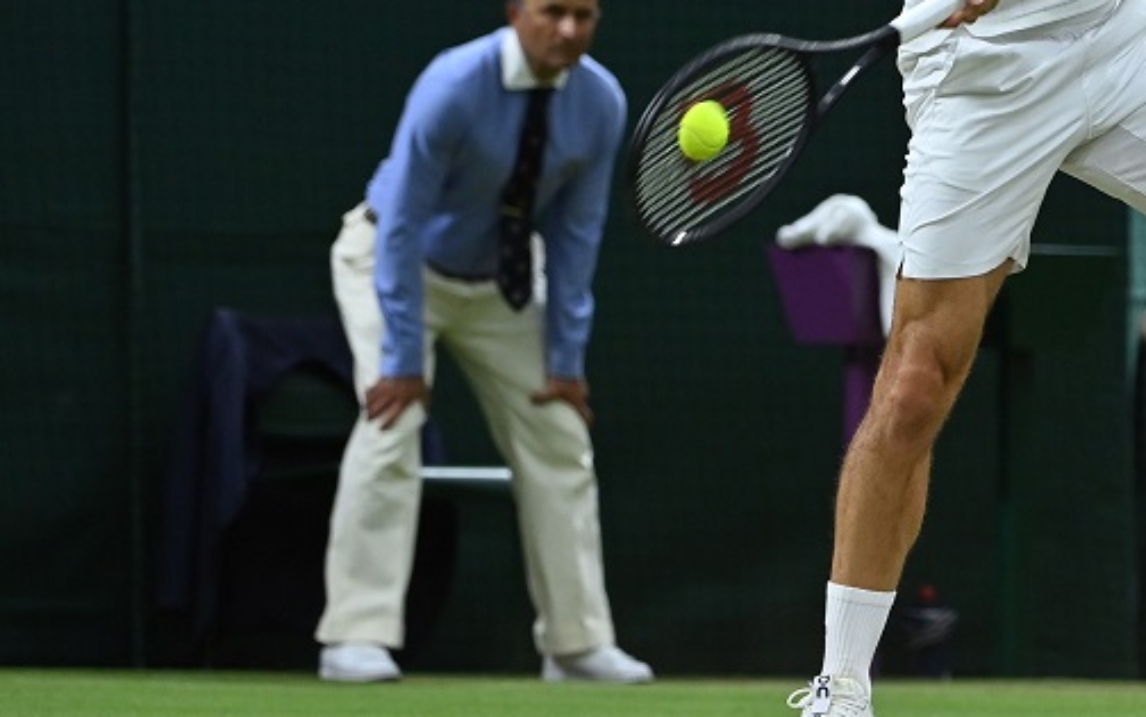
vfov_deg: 3.3
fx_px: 12305
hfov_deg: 5.3
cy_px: 141
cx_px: 950
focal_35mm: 394
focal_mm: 195
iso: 2500
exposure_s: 1/1250
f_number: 4
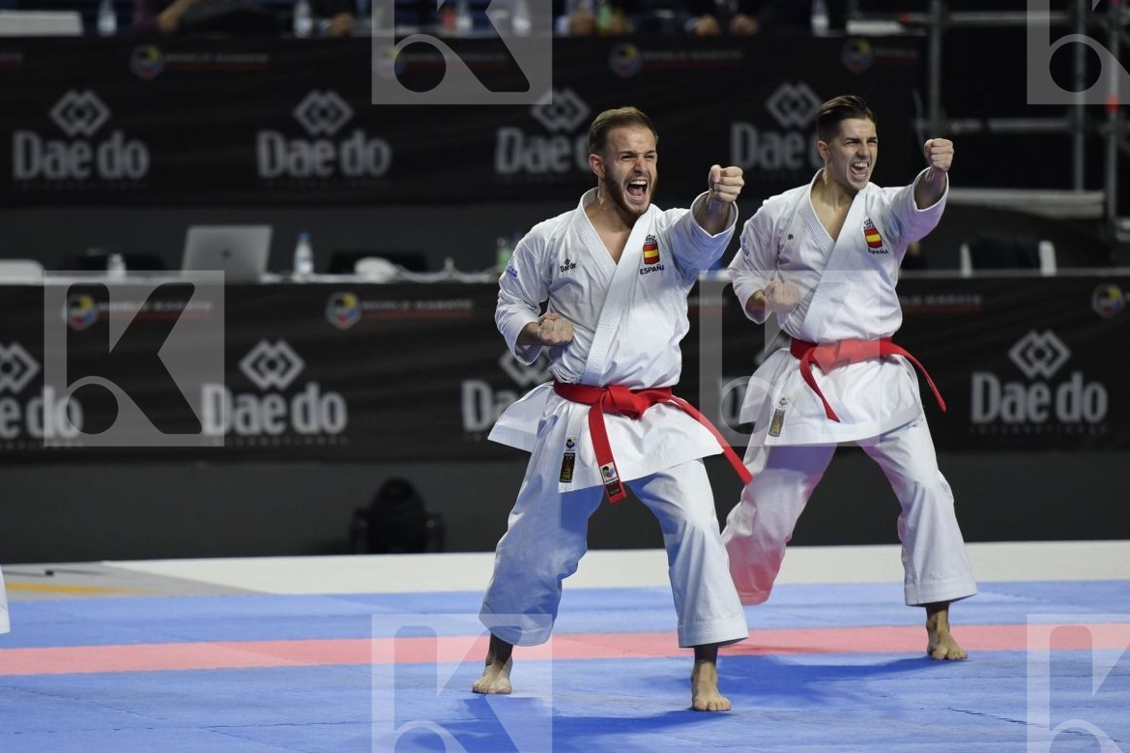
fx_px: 9666
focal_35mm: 308
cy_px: 359
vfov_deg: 4.5
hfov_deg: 6.7
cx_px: 462
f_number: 2.8
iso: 800
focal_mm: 200
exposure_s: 1/800
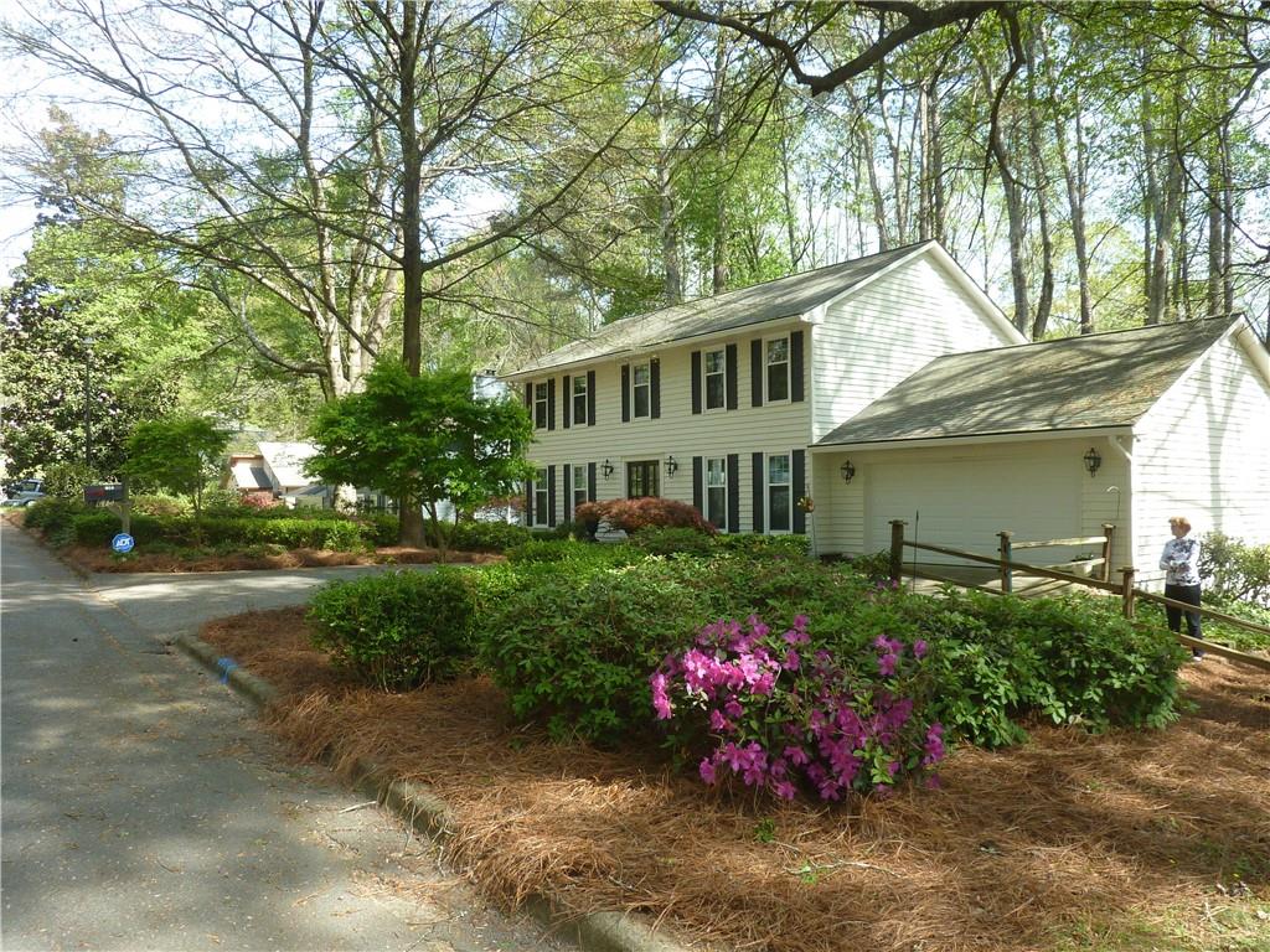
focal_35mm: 25
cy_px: 476
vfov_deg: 54.9
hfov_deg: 69.4
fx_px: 917
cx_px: 635
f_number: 4
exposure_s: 1/100
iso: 80
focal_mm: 4.1
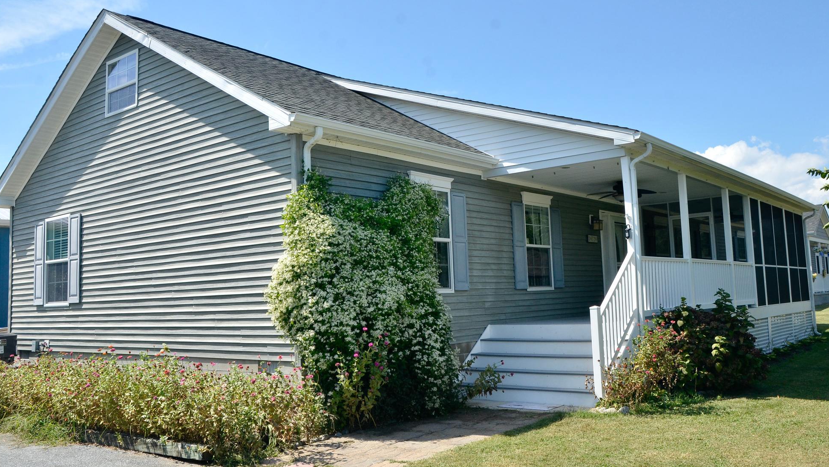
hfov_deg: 59.5
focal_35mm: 33
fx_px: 725
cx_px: 431
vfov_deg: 35.6
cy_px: 212
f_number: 11
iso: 450
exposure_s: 1/500
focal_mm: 20
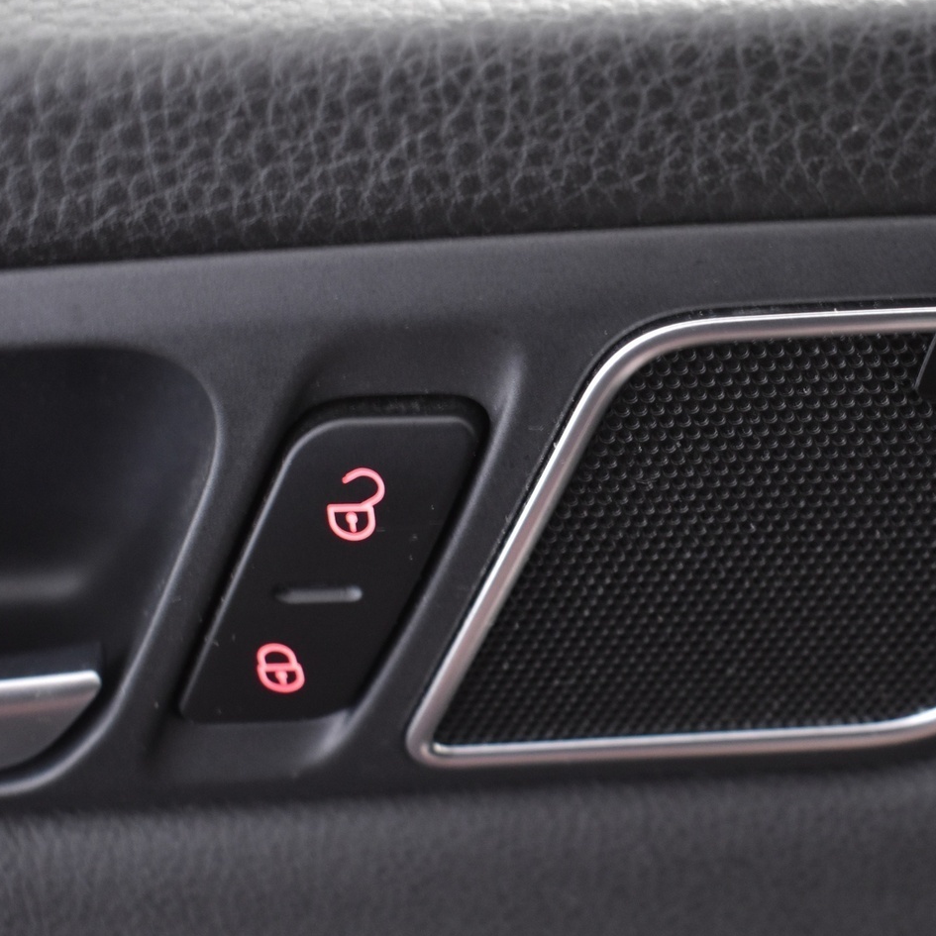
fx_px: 2072
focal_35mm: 68
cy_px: 522
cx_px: 779
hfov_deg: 24.9
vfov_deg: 25.4
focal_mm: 31
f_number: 5.6
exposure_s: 1/8
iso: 1250
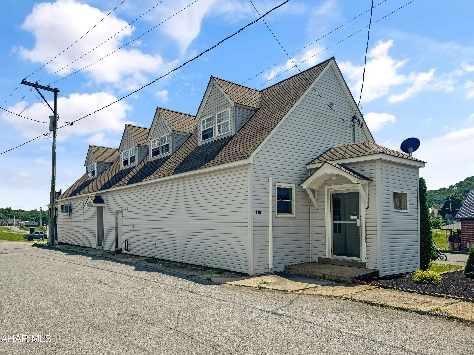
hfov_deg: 71.6
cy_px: 178
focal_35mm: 24
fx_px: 329
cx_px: 237
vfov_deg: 56.8
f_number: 1.8
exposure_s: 1/8000
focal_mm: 6.76
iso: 80
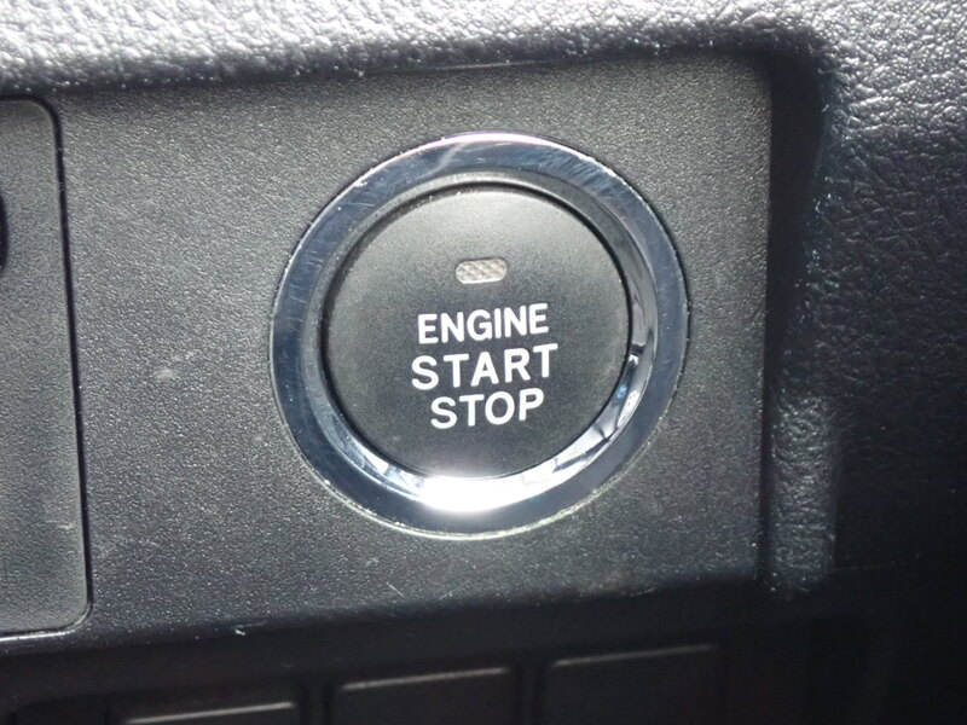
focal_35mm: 94
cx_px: 484
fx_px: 2626
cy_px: 362
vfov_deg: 15.7
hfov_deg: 20.9
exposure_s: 1/25
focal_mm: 16.79
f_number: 4.7
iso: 1250
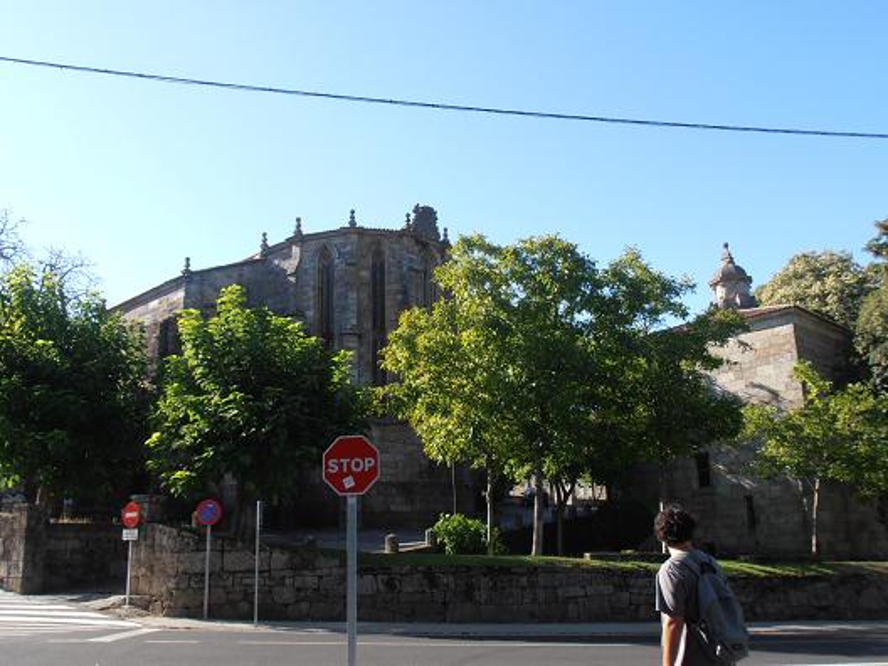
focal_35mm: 37
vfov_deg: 38.7
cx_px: 444
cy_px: 333
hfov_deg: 50.1
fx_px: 949
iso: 80
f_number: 3.9
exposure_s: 1/400
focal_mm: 6.61
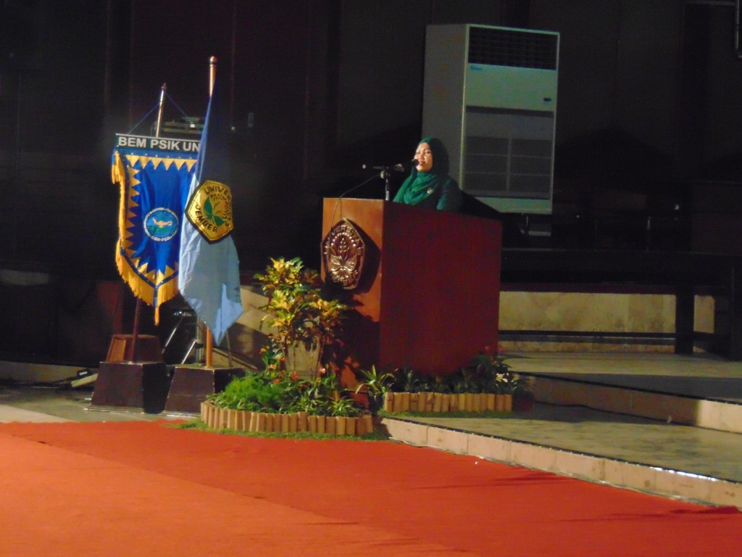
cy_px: 278
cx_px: 371
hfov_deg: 14.8
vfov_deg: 11.1
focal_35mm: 133
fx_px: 2851
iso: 800
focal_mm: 23.9
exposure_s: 1/15
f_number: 4
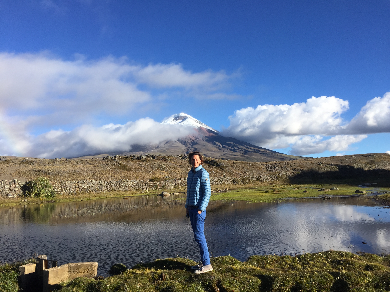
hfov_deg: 61.7
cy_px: 146
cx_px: 195
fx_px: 327
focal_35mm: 29
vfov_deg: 48.2
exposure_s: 1/1364
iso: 32
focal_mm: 4.15
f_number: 2.2
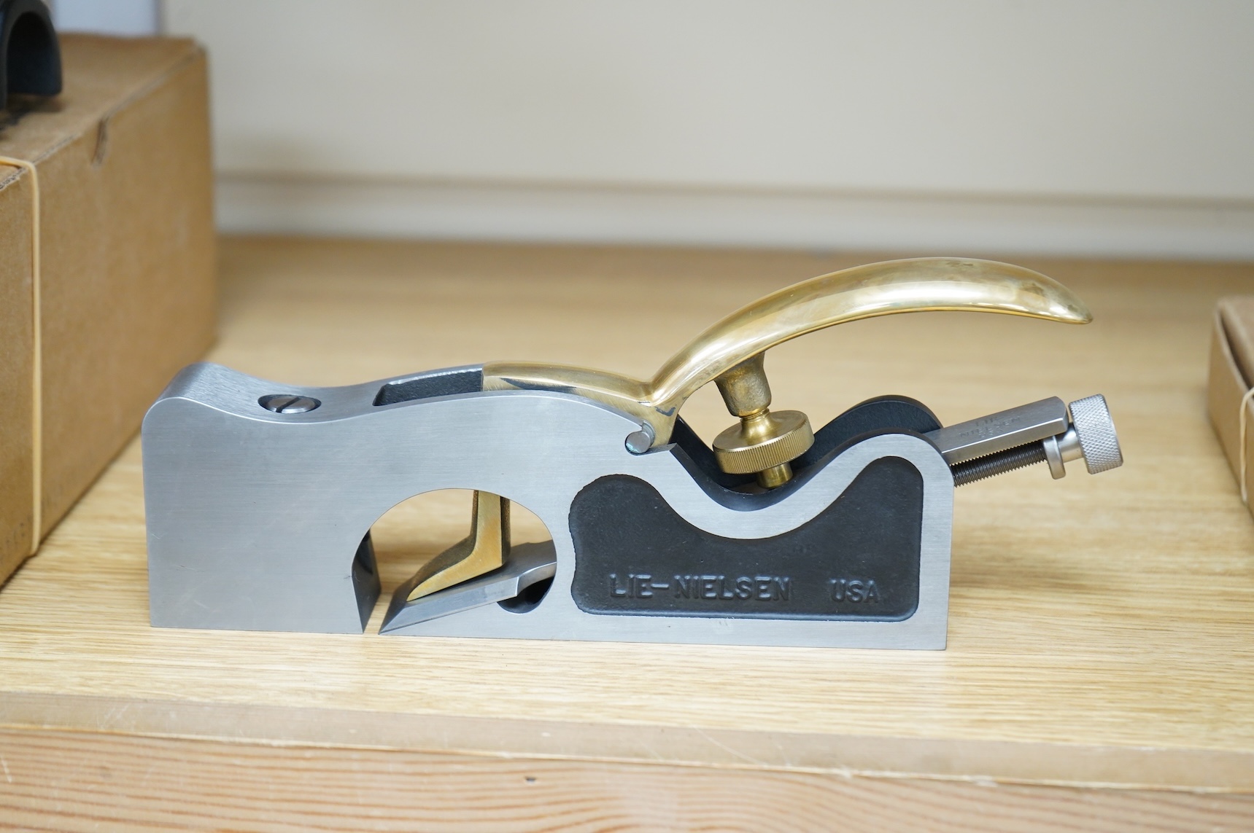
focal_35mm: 70
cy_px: 416
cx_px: 627
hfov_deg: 28.9
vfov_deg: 19.4
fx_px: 2436
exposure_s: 1/80
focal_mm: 70
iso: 2500
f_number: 5.6
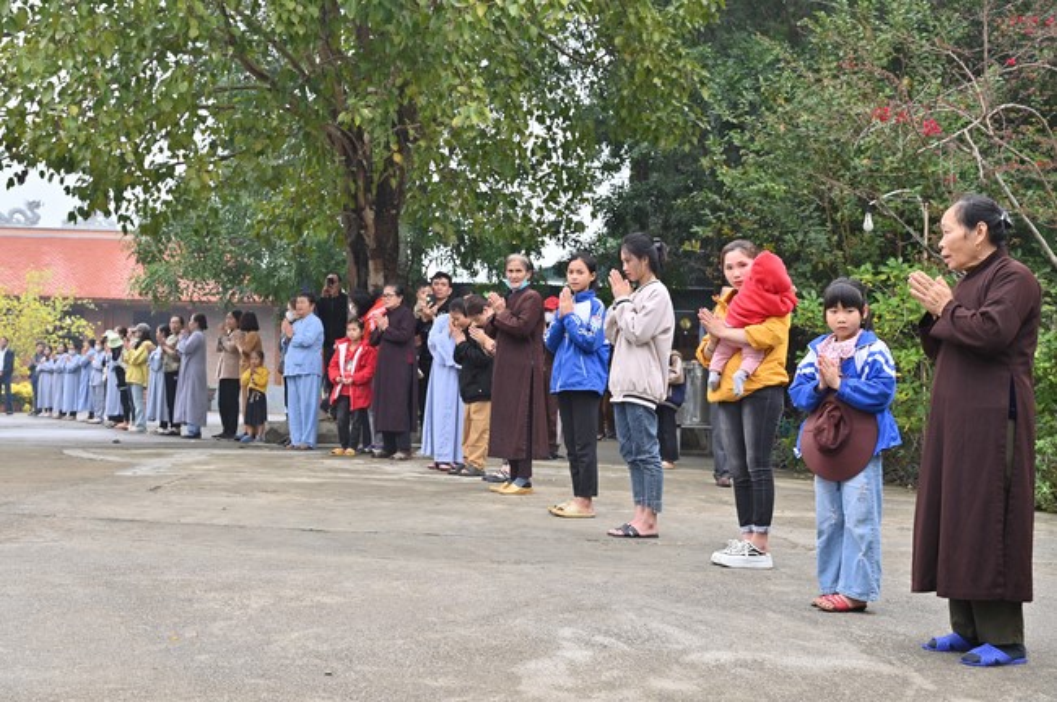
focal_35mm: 50
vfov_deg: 26.9
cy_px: 351
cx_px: 528
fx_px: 1467
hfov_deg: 39.6
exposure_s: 1/80
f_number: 7.1
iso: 160
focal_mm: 50
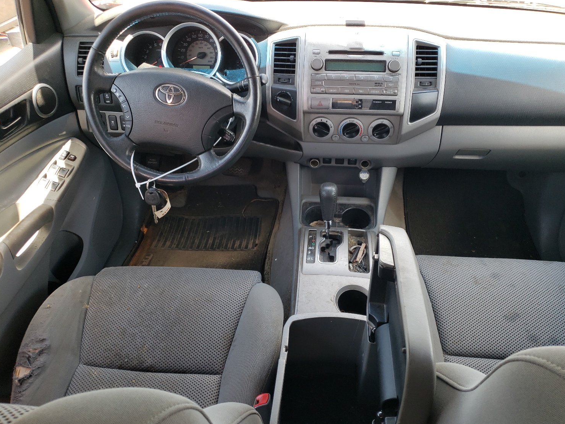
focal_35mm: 28
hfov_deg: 63.4
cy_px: 218
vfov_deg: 49.7
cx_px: 300
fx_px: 457
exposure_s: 1/125
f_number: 1.5
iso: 50
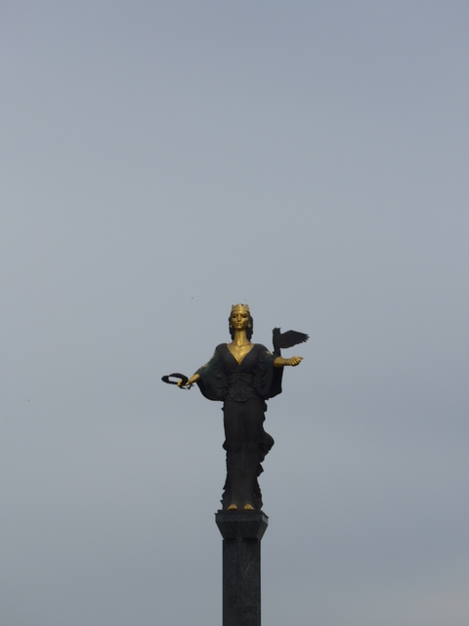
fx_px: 4010
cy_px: 313
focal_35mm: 222
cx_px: 234
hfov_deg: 6.7
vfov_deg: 8.9
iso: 80
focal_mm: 42.8
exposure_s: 1/400
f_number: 5.9
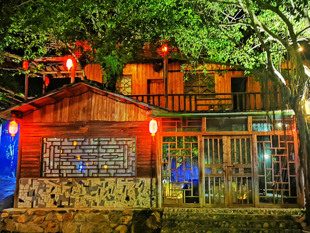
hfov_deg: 43.9
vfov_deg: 33.6
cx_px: 155
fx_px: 385
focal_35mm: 43
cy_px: 116
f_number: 1.8
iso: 800
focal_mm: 5.58
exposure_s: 6
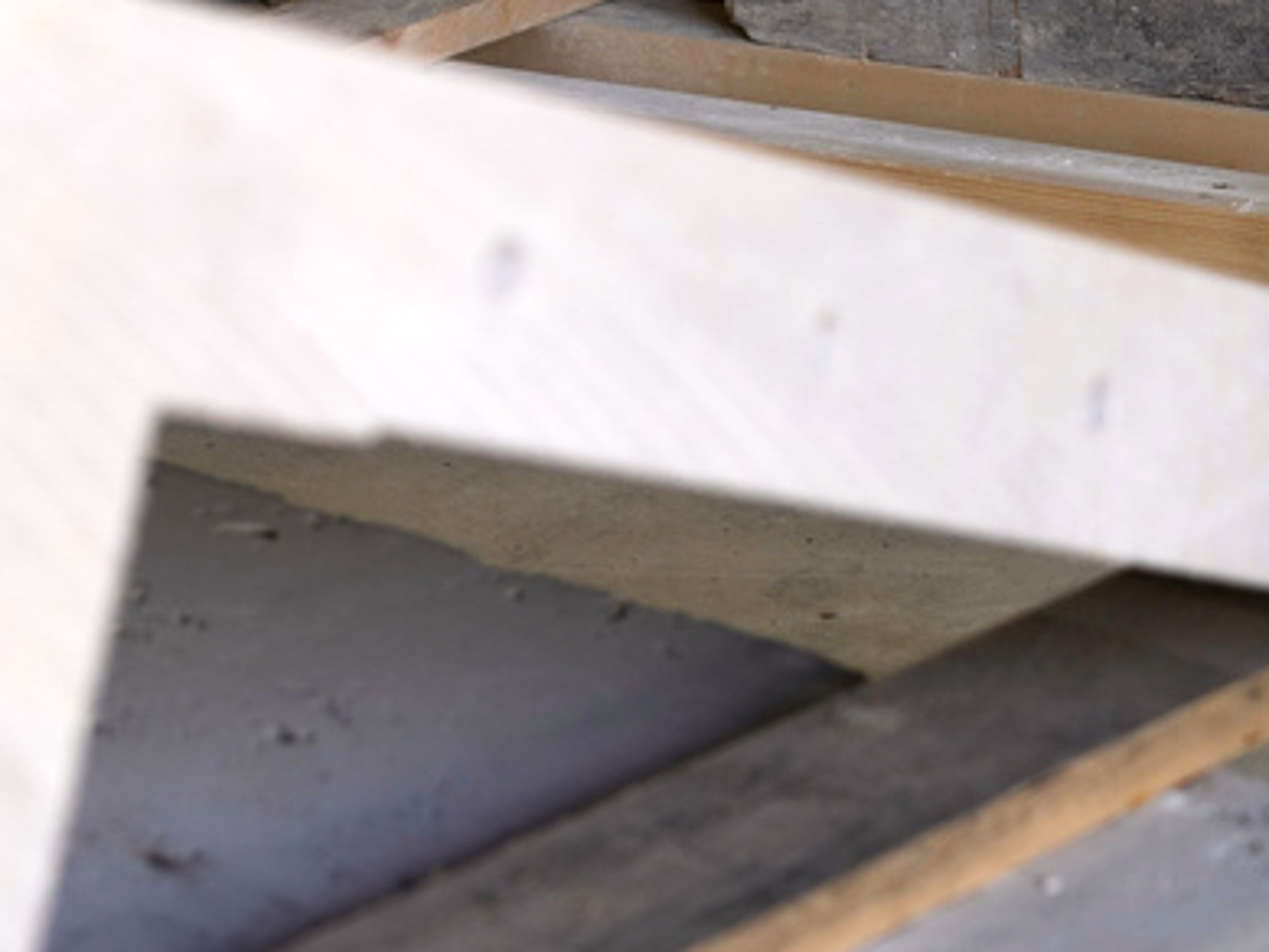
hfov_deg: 14.9
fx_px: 4731
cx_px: -98
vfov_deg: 11.4
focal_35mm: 129
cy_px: 31
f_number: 4
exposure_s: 1/500
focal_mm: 51
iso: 400
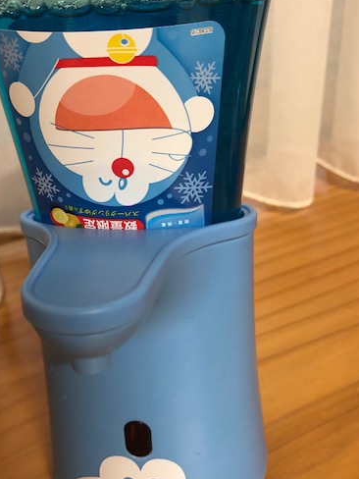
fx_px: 525
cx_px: 153
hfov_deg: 37.6
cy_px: 229
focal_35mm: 38
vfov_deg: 49.0
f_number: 1.8
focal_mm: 3.99
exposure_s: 1/17
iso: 80
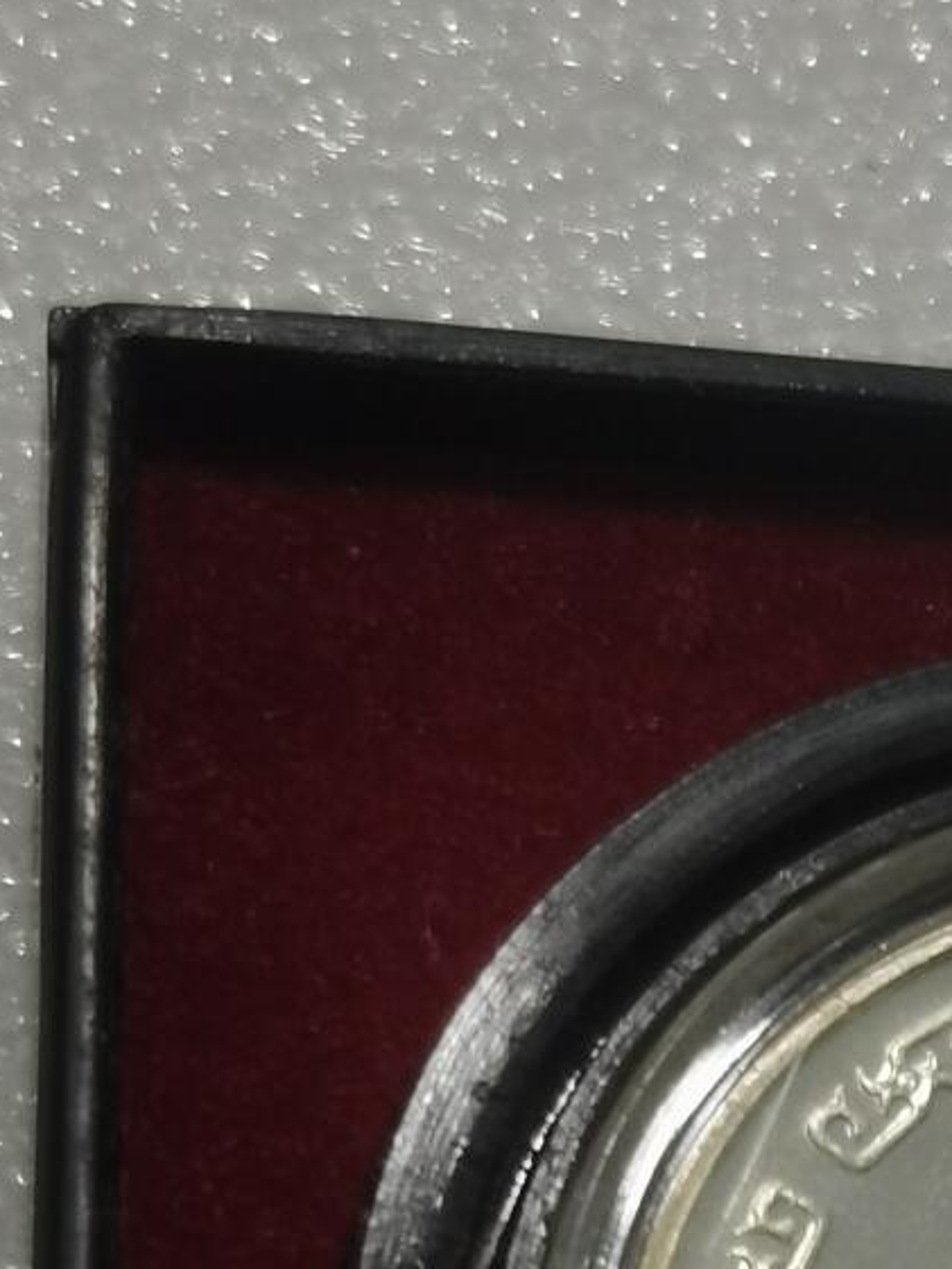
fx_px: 6231
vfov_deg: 11.2
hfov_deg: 8.6
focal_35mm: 170
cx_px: 1293
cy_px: 1857
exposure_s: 1/101
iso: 50
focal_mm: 5.58
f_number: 1.8
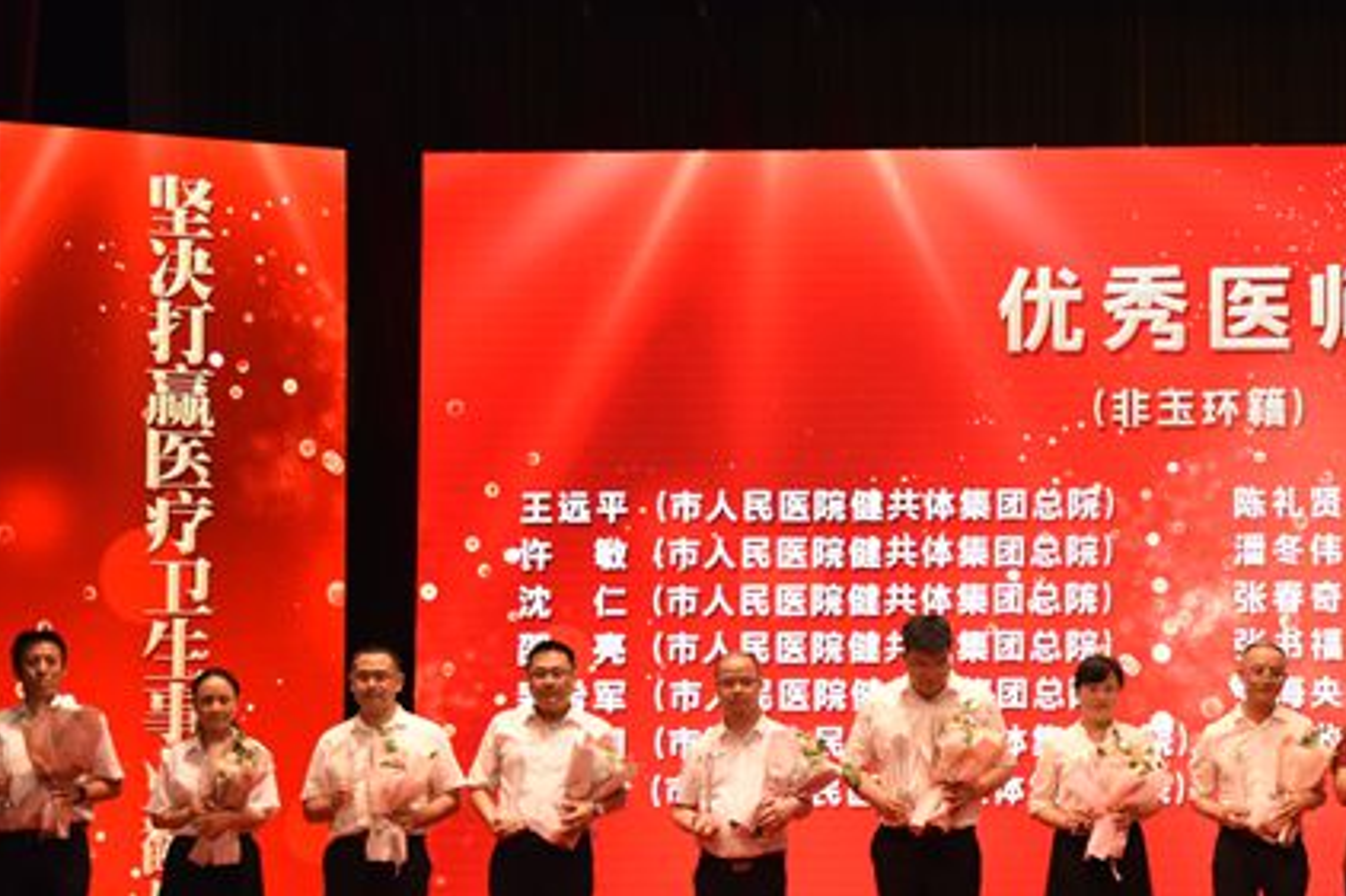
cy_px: 585
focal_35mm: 91
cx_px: 1171
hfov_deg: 21.9
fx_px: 3401
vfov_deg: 15.0
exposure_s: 1/60
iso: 800
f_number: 5.6
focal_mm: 48
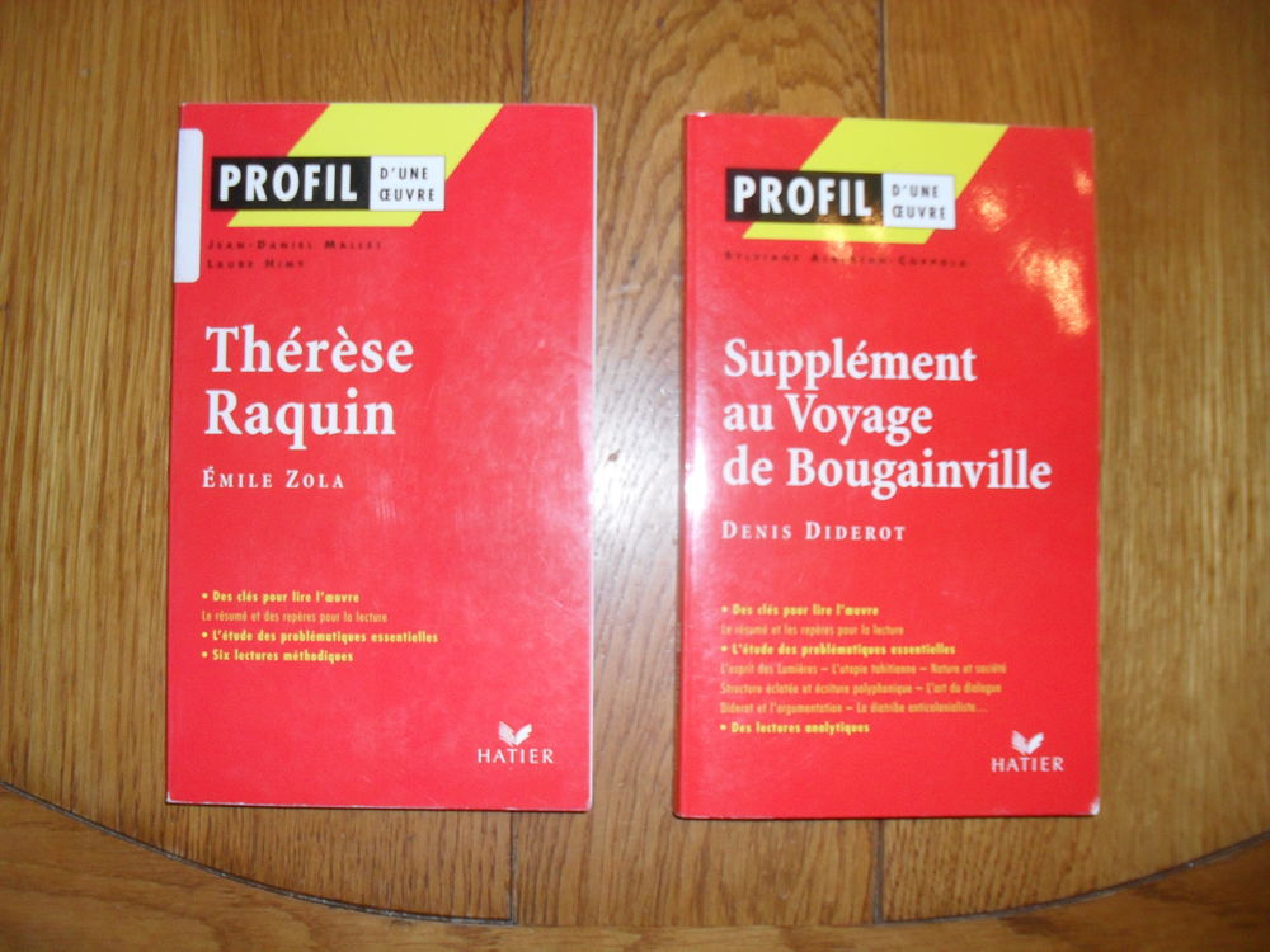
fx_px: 1284
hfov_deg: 52.6
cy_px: 476
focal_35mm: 35
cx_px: 635
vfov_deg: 40.7
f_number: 3.2
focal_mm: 6.3
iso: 200
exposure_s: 1/45
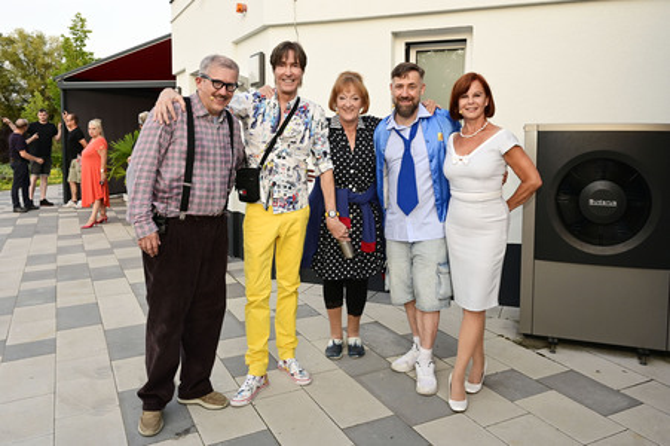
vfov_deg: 53.1
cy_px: 223
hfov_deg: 73.8
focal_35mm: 24
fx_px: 446
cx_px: 335
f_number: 7.1
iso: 1250
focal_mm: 24
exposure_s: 1/200
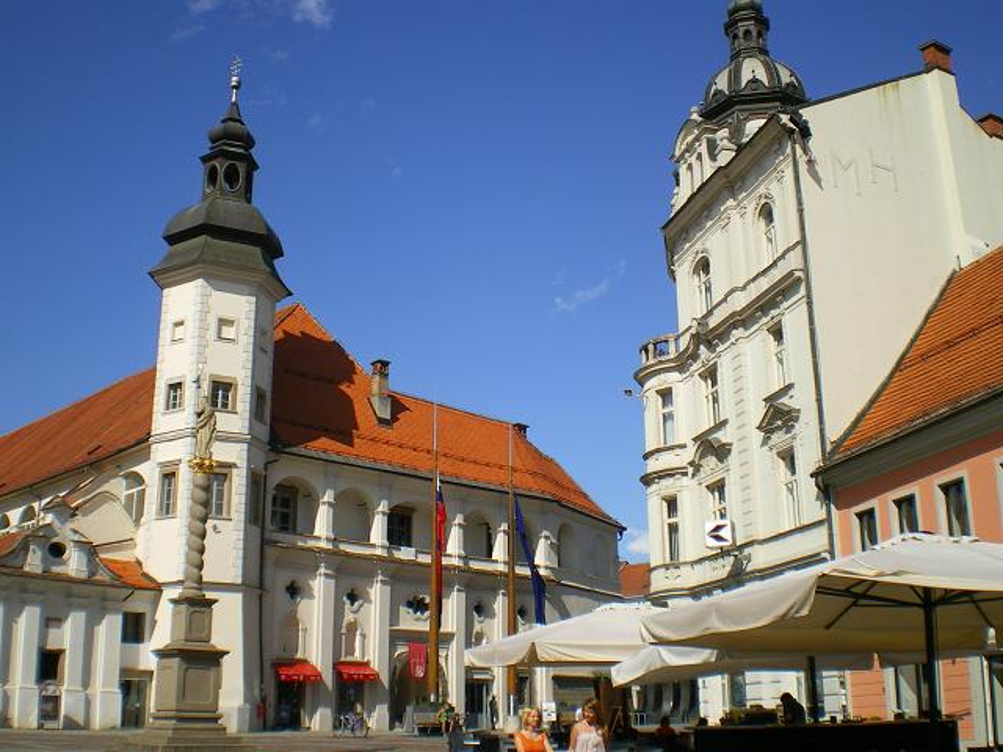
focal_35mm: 38
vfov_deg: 37.7
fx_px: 1101
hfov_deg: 49.0
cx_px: 502
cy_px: 376
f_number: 4.6
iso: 64
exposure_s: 1/500
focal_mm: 6.3
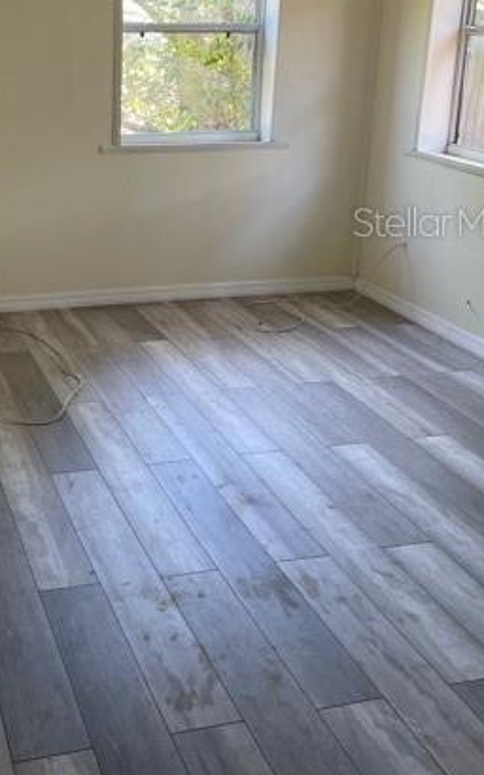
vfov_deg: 45.1
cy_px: 221
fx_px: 908
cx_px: 78
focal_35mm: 43
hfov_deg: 29.0
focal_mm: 5.1
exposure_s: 1/60
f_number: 1.6
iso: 80
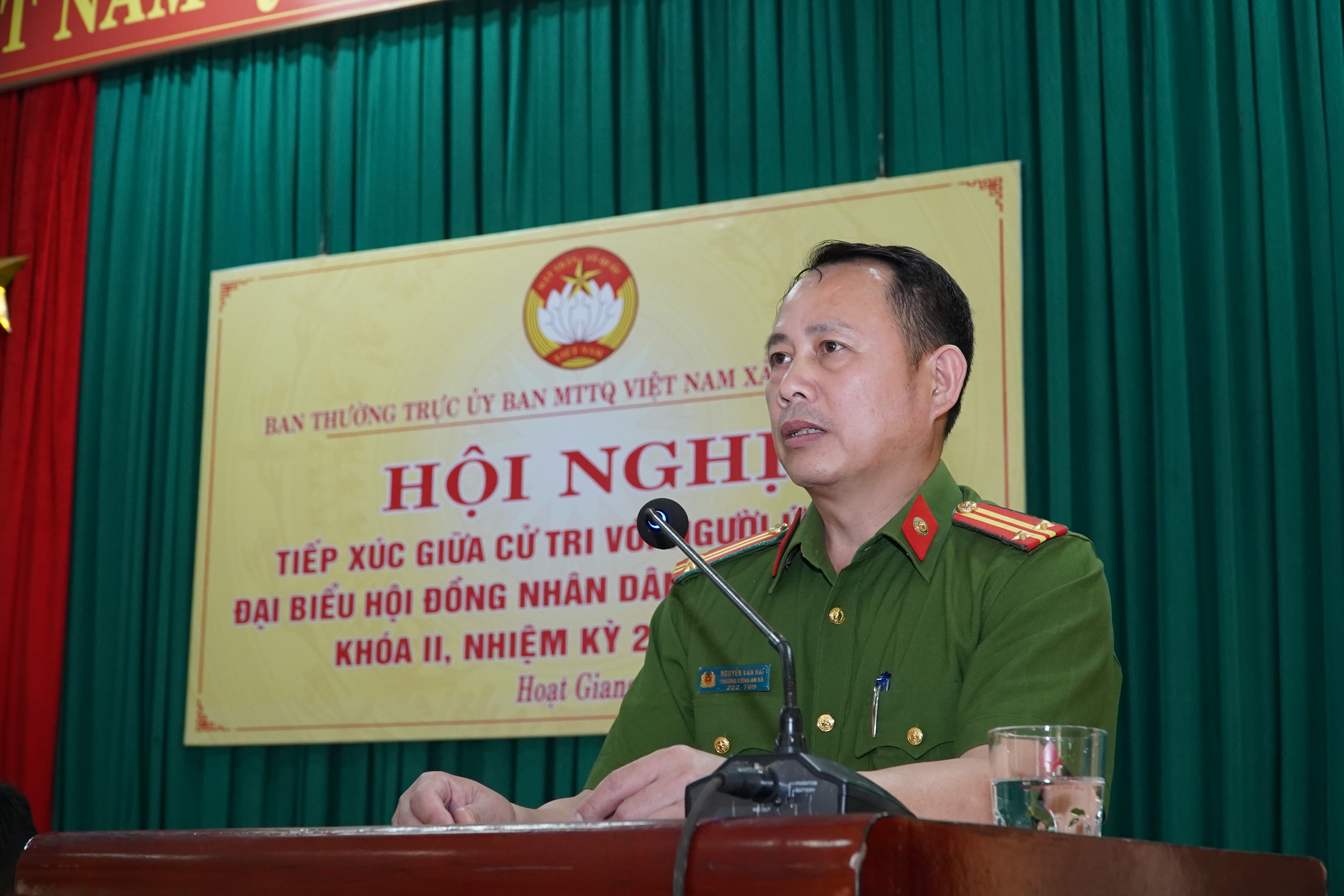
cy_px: 448
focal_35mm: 51
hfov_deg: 38.9
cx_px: 672
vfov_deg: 26.5
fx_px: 1904
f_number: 5.6
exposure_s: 1/80
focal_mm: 34
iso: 2500
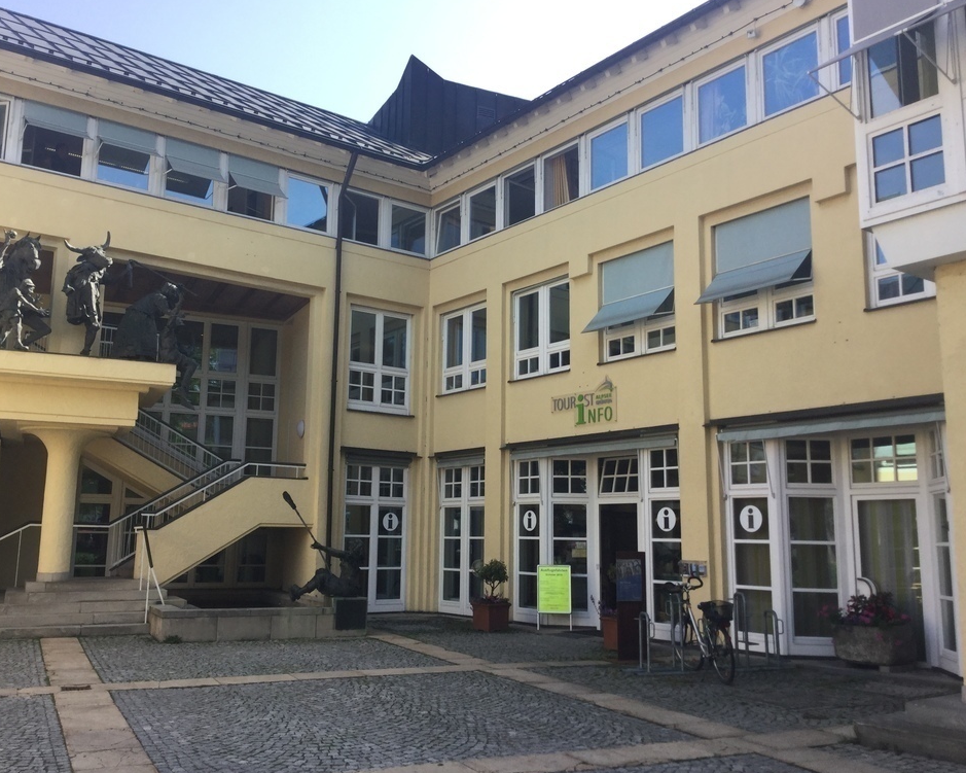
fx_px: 943
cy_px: 382
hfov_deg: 54.2
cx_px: 458
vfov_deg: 44.5
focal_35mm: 33
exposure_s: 1/348
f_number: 2.4
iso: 25
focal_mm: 3.3
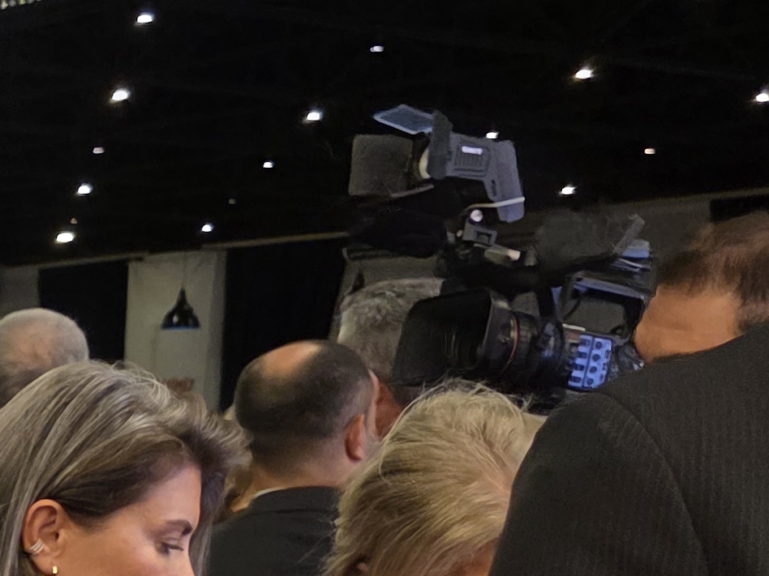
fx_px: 2155
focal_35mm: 97
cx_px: -818
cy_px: 774
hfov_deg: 15.6
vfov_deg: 14.5
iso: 320
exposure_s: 1/100
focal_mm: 6.3
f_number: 1.7
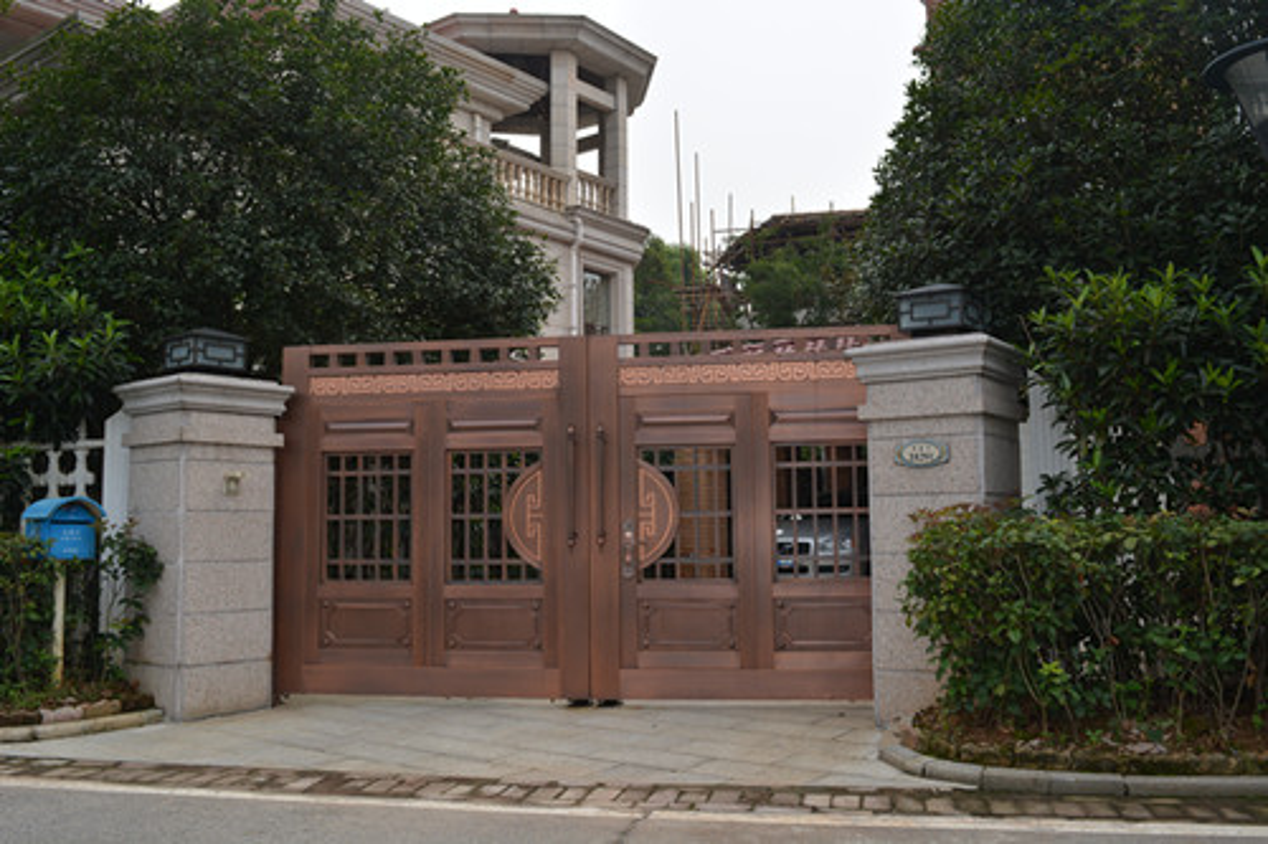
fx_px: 1162
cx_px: 634
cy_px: 422
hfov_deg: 57.2
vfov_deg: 39.9
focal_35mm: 33
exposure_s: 1/200
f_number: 9
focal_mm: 22
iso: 100
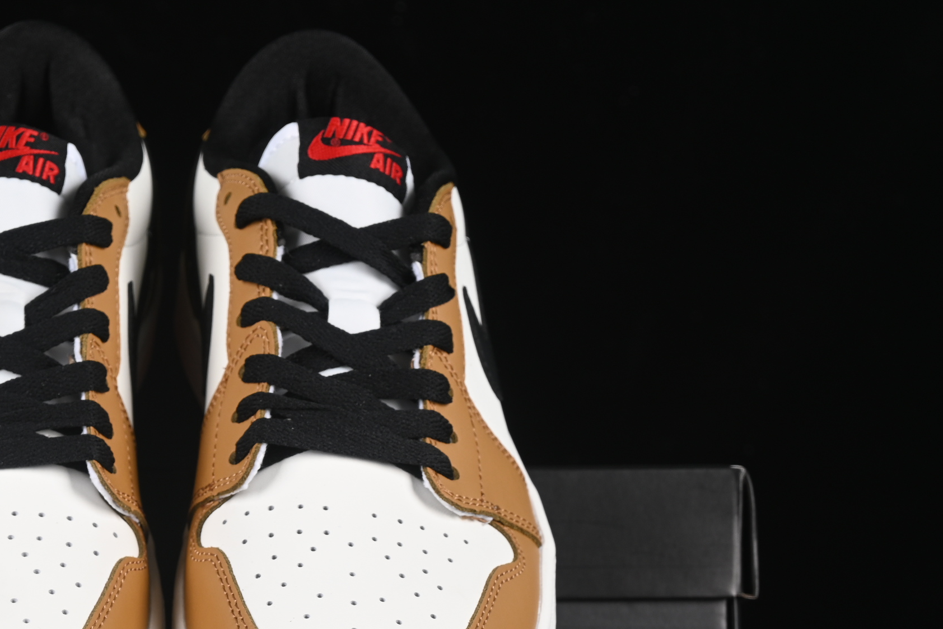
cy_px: 510
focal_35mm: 124
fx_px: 3248
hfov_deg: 16.4
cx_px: 186
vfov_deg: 11.0
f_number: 7.1
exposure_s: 1/80
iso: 160
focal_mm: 50
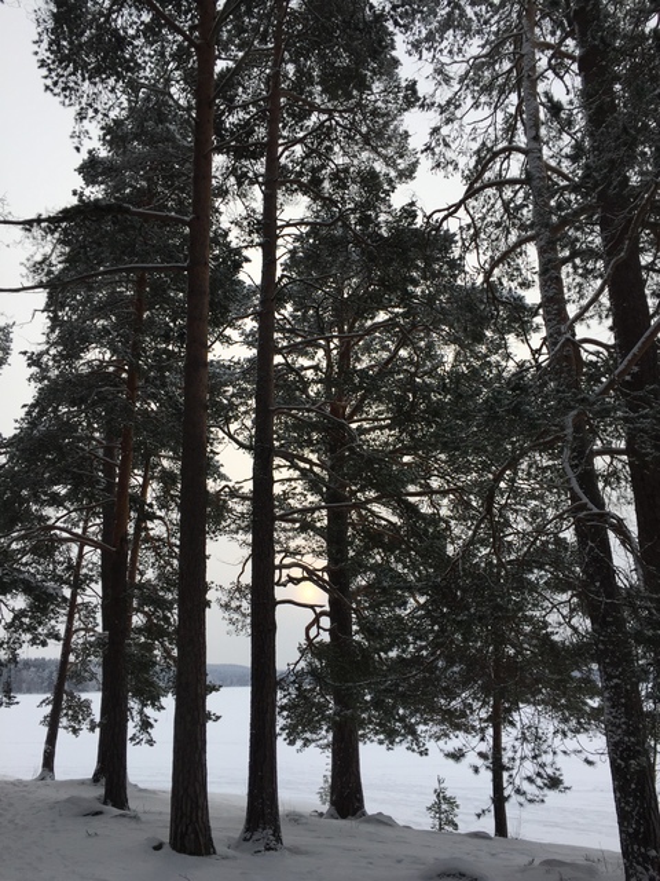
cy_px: 440
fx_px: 737
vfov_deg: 61.7
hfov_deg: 48.2
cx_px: 330
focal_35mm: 29
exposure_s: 1/380
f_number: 2.2
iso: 32
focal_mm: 4.15
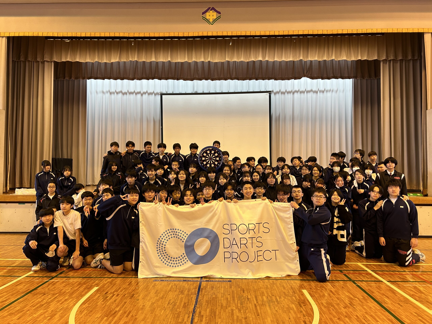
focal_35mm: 26
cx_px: 216
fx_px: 324
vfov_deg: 53.1
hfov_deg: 67.3
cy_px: 162
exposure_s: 1/50
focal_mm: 5.7
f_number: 1.5
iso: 125
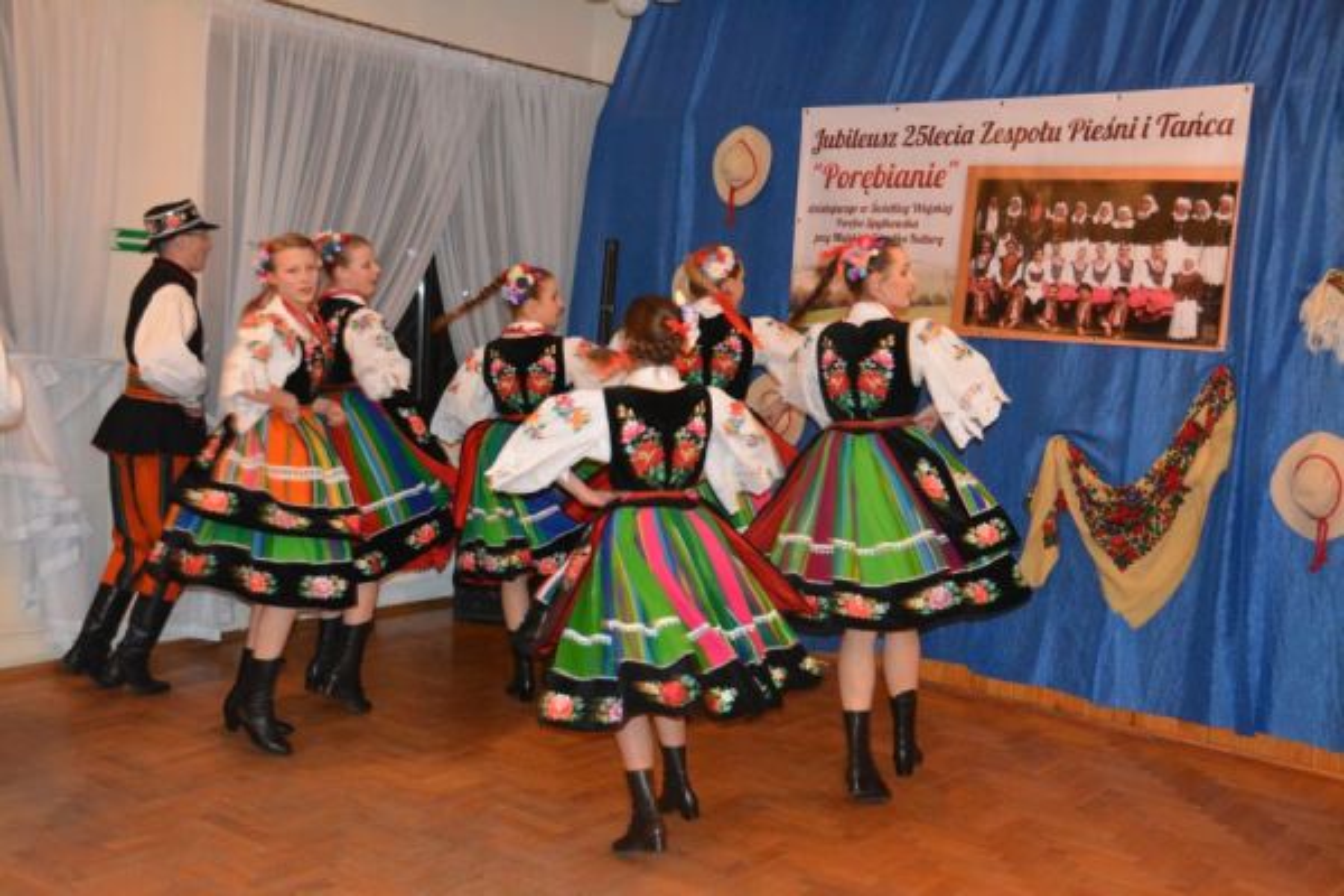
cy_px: 448
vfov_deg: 34.2
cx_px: 672
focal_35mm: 39
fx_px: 1456
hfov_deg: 49.6
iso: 3200
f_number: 3.8
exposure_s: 1/60
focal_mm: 26
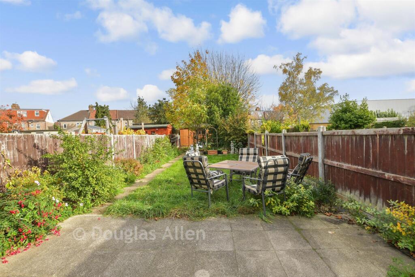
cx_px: 208
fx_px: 184
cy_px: 138
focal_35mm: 16
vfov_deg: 73.8
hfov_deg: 96.7
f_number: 8
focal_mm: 11
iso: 125
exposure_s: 1/80
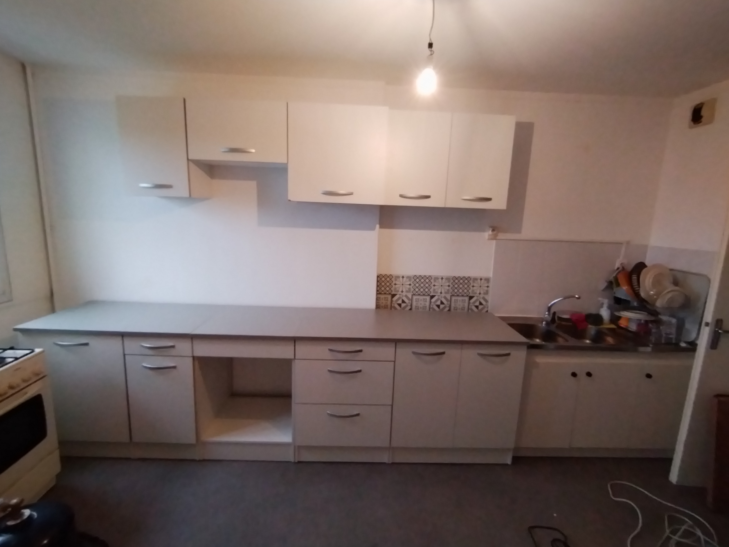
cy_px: 274
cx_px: 364
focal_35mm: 17
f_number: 2.2
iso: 218
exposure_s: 1/33.3
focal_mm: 1.45
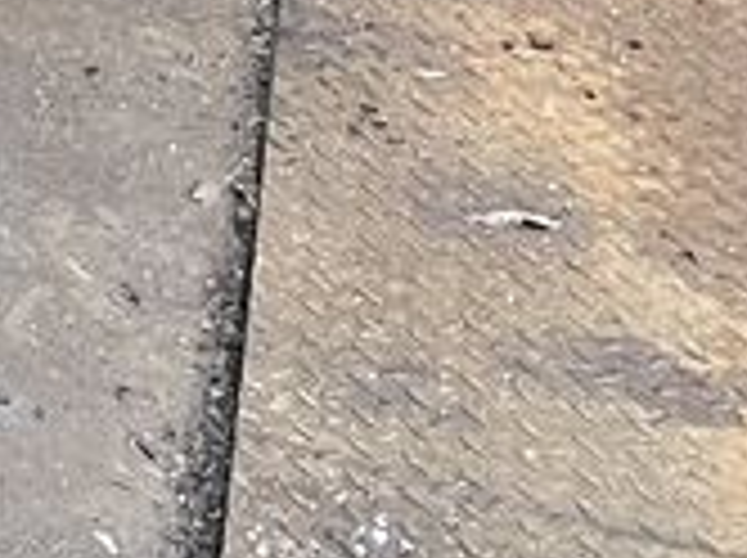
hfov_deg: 10.5
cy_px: -832
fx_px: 3383
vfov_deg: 8.5
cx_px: -1143
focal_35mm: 157
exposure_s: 1/100
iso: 125
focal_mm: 4.2
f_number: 1.6
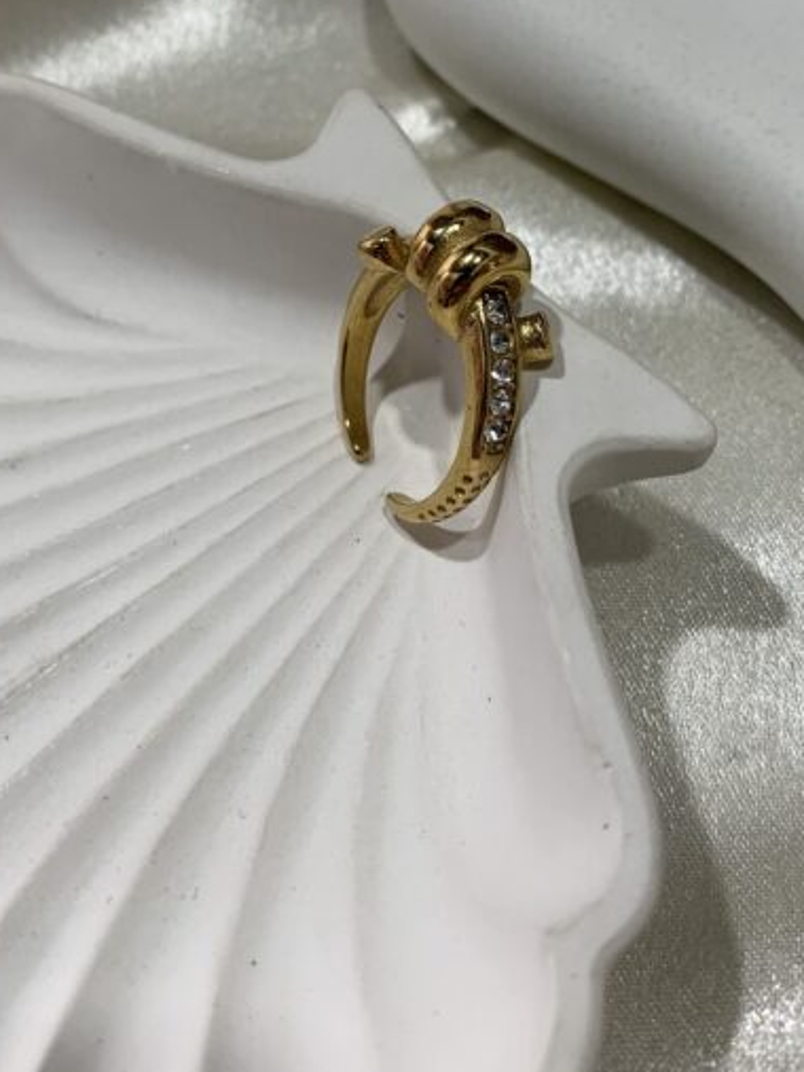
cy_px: 292
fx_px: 1270
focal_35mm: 41
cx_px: 440
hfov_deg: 35.1
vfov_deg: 44.5
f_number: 1.8
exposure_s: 1/50
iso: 50
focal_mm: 4.25
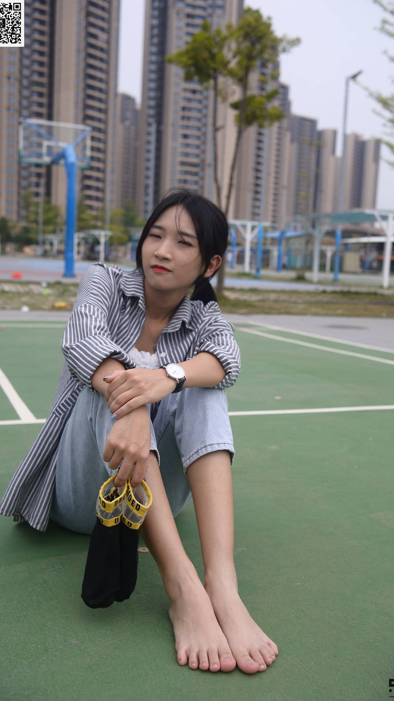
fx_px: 687
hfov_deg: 32.0
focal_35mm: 37
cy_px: 353
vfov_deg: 54.0
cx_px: 213
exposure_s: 1/640
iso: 100
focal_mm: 35
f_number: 5.6
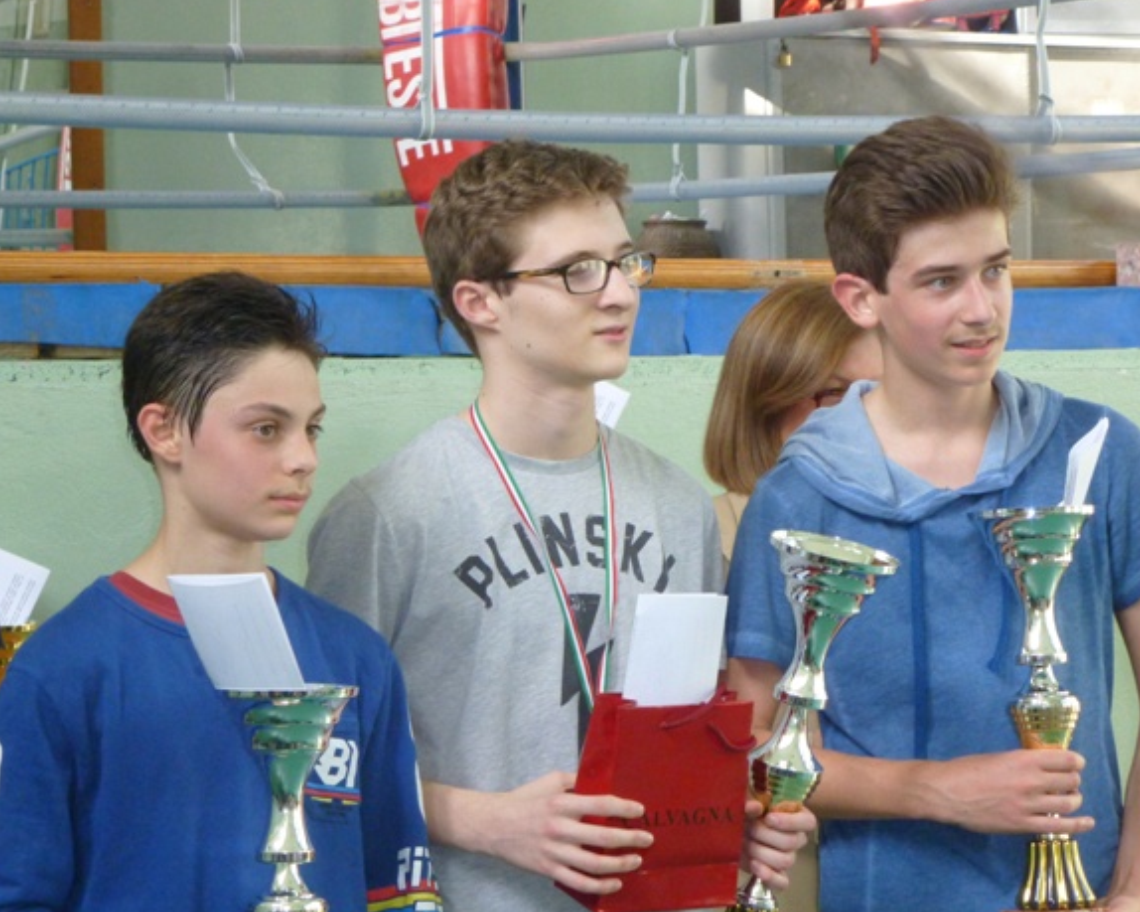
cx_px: 602
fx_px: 4149
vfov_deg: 12.5
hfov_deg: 15.6
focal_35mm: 123
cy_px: 451
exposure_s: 1/60
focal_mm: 20.2
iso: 800
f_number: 5.1
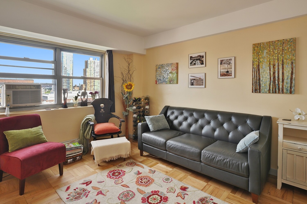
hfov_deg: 90.1
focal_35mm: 18
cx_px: 154
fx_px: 153
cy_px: 102
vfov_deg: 67.2
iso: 200
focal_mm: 12
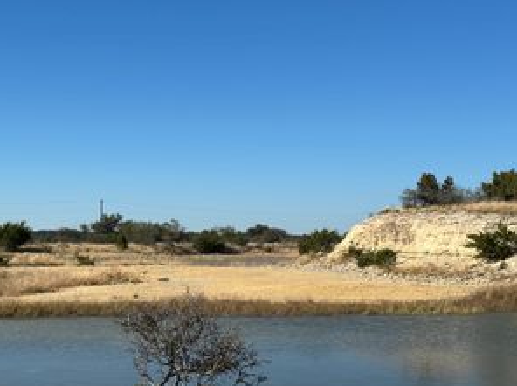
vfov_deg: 20.9
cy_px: 247
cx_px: 174
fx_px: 1044
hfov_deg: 27.7
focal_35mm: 70
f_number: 1.78
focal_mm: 6.86
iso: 64
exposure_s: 1/5556
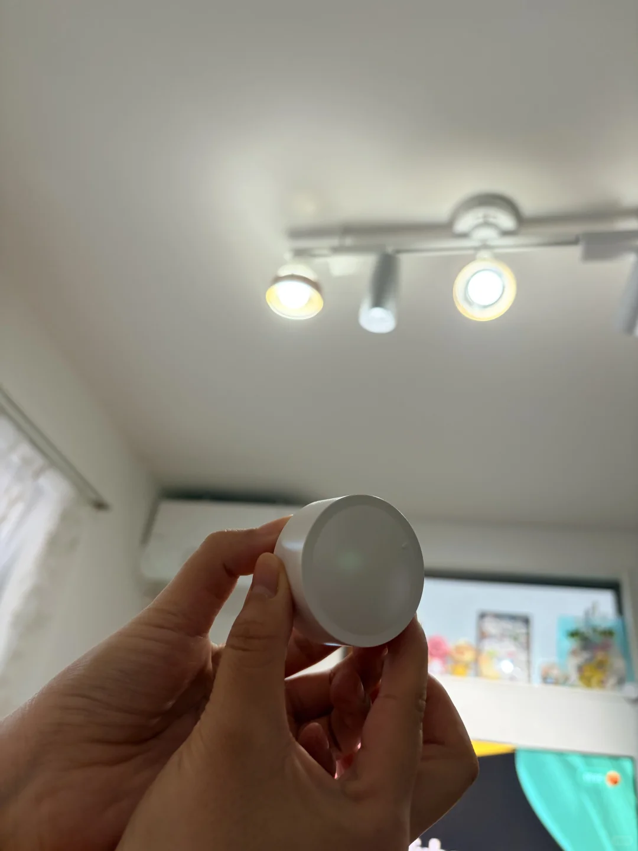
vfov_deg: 67.3
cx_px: 319
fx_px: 639
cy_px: 426
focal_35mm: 26
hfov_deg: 53.1
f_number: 1.6
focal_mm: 5.96
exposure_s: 1/78
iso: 125
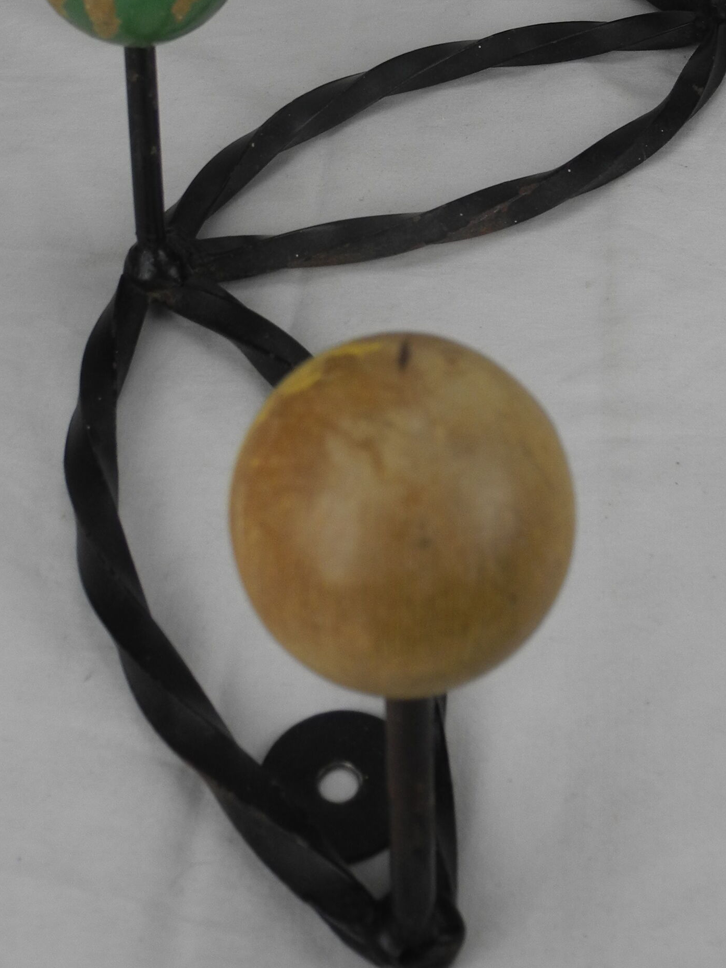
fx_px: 1538
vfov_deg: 33.4
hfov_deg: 26.5
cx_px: 457
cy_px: 134
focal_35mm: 55
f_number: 2.8
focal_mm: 6
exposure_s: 1/263
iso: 100
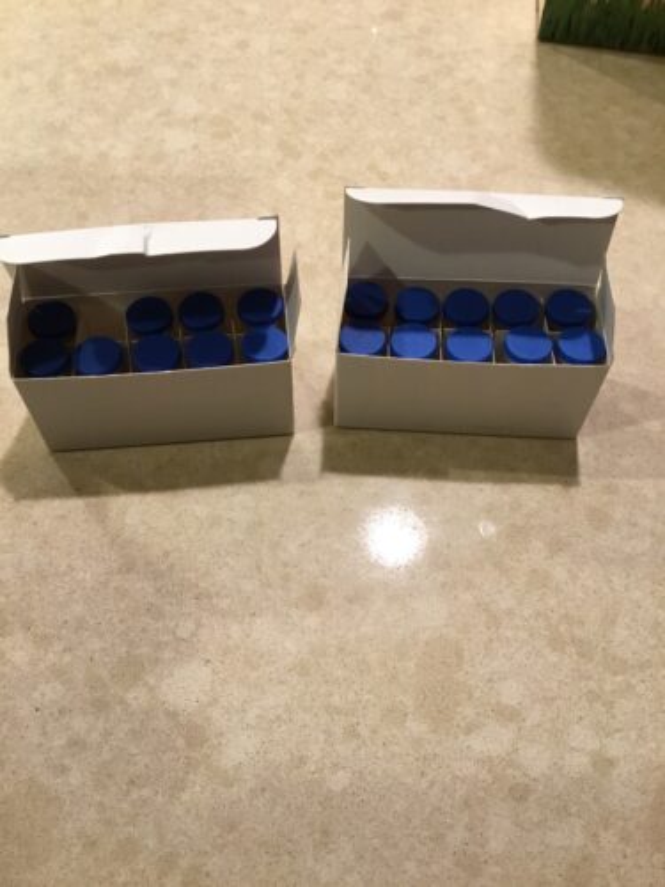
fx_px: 794
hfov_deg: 45.4
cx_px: 332
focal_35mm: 31
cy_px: 444
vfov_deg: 58.4
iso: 125
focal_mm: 3.3
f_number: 2.4
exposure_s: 1/30
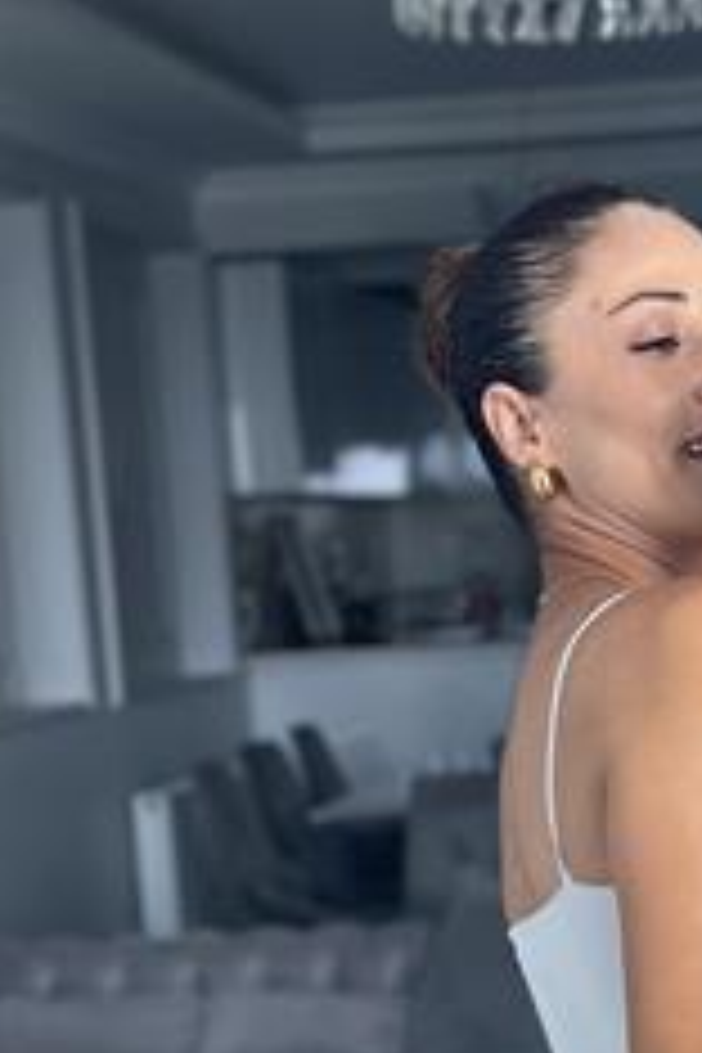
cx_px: 706
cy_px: 1026
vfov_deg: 18.5
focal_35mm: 108
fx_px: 3159
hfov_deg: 12.5
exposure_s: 1/135
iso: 80
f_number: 1.78
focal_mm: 6.86
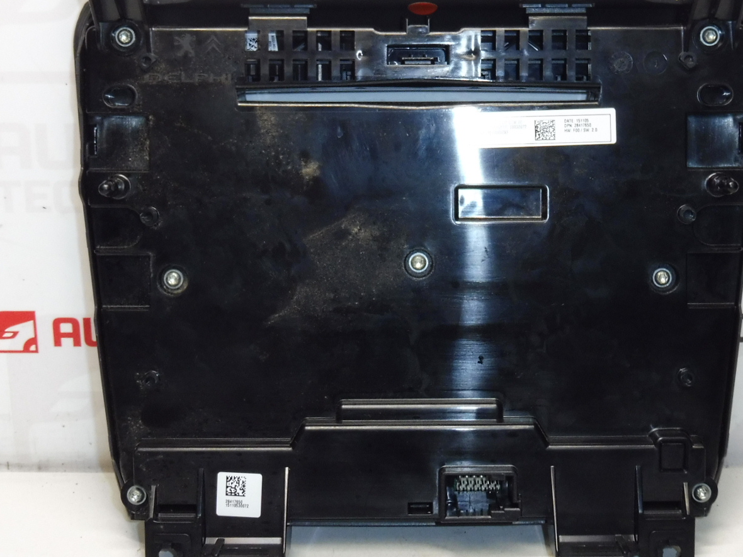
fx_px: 1266
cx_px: 414
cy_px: 210
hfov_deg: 32.7
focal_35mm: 59
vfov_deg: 24.8
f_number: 4.5
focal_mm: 6.1
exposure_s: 1/80
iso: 200
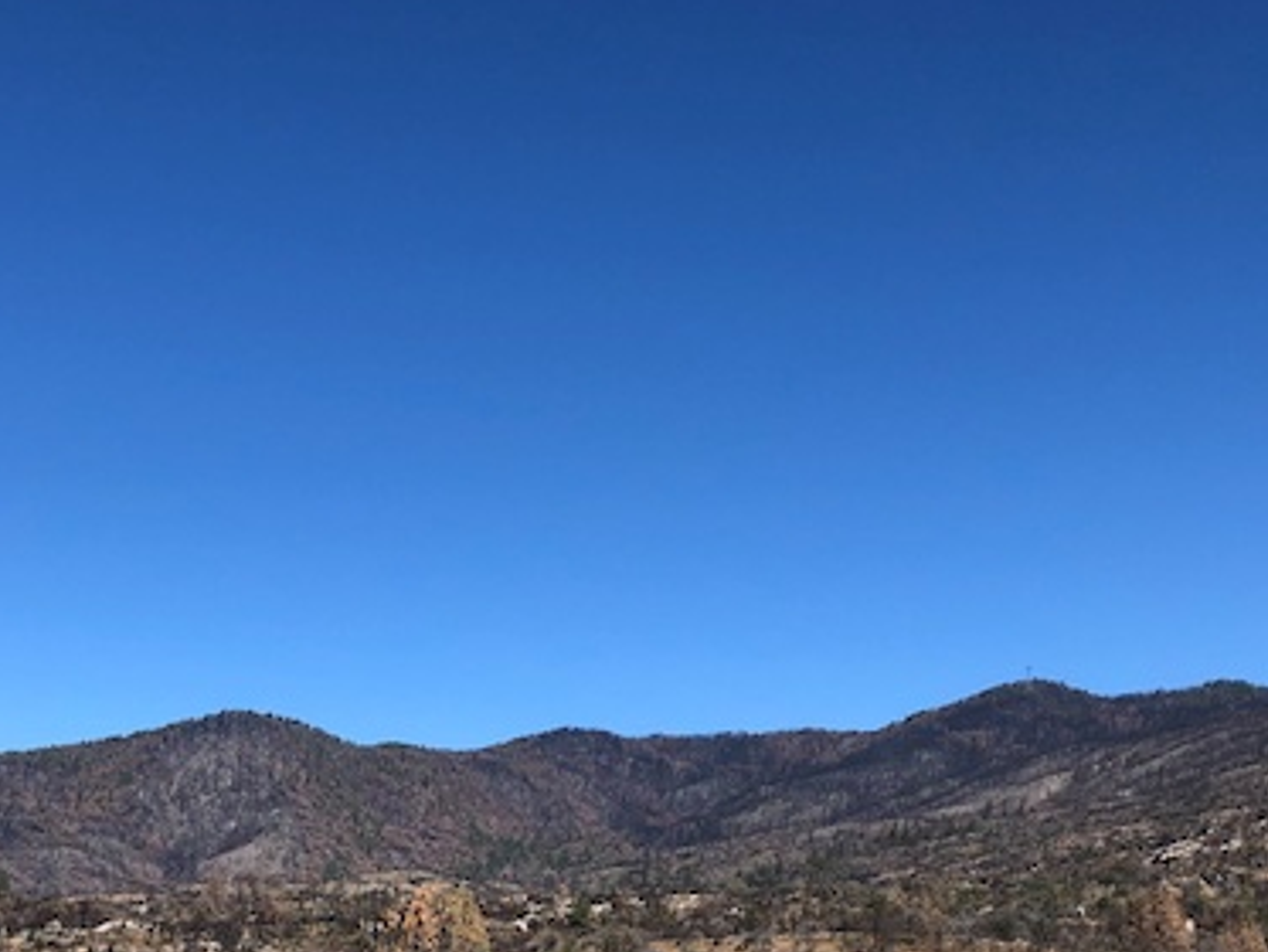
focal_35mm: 60
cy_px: 976
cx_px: 350
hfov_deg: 31.7
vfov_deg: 23.3
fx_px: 2199
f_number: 1.8
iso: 20
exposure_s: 1/1845
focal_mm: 3.99
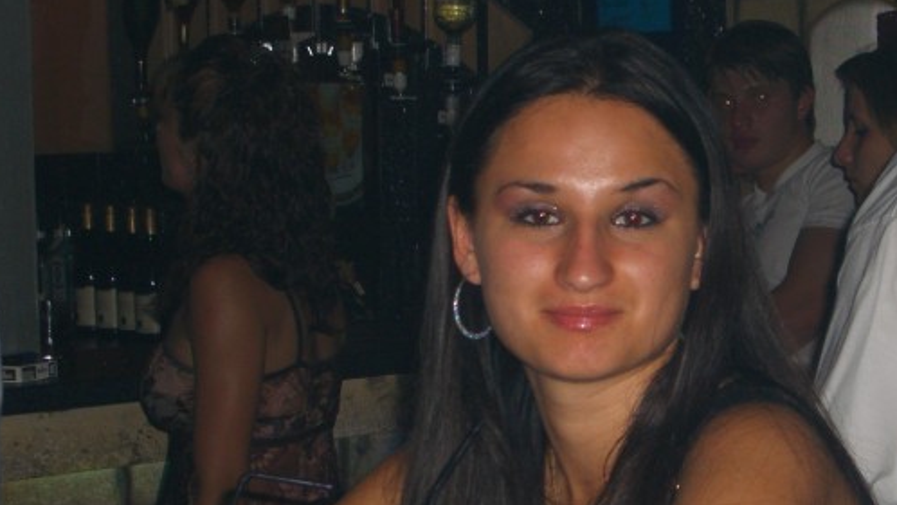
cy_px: 390
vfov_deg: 10.2
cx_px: 711
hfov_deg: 17.9
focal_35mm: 119
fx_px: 2830
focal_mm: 14.2
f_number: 4
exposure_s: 1/60
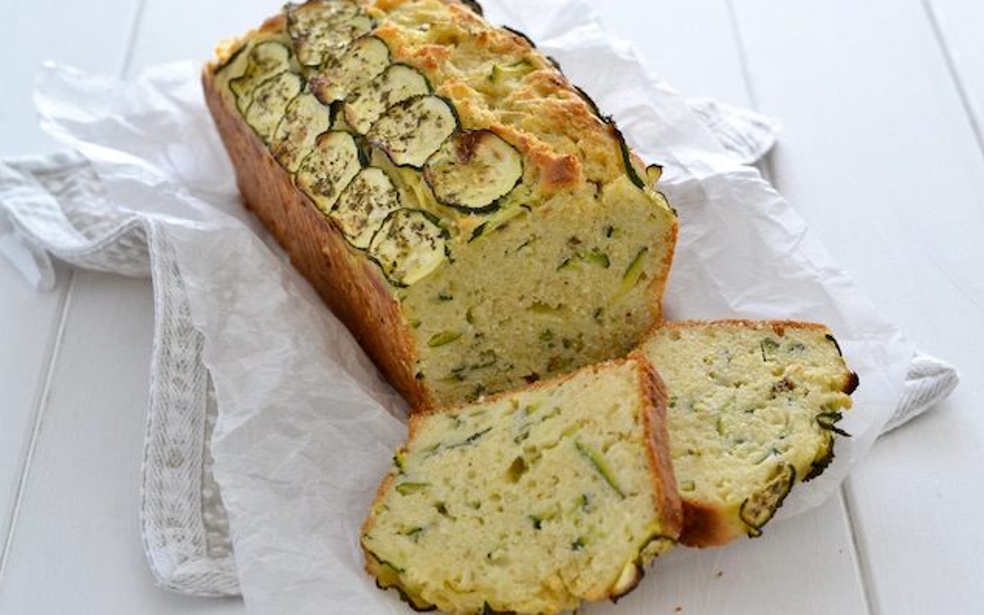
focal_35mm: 77
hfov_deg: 26.8
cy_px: 303
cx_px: 490
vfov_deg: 16.9
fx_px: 2065
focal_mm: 50
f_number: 4.5
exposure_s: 1/200
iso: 800
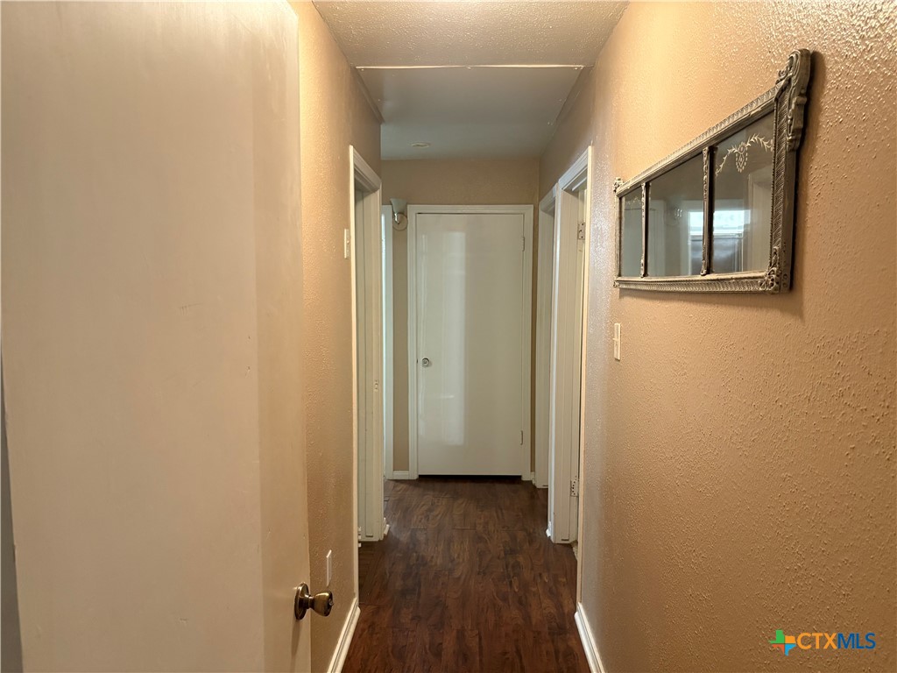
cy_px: 336
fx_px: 674
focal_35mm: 26
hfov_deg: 67.3
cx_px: 448
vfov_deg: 53.1
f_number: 1.6
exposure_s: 1/60
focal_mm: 5.96
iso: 320
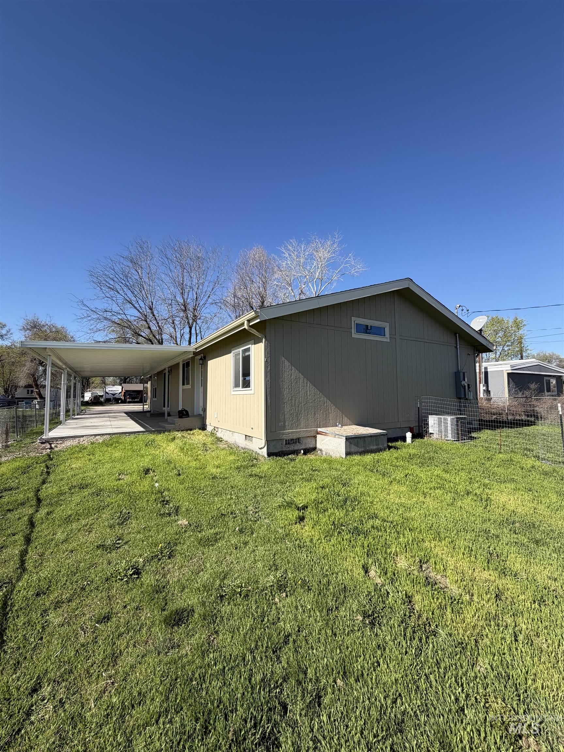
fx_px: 304
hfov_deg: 85.7
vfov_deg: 102.1
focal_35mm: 14
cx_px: 282
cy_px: 376
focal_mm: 2.22
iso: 32
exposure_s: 1/770
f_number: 2.2
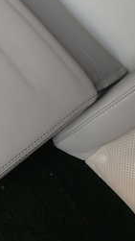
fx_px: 414
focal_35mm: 65
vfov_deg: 32.3
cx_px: -77
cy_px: 133
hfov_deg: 16.6
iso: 100
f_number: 2.8
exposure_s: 1/100
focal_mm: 4.5
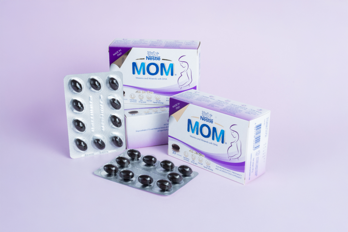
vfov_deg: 23.0
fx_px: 570
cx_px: 174
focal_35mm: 59
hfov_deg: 33.9
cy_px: 116
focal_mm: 59
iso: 100
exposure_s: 1/250
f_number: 14
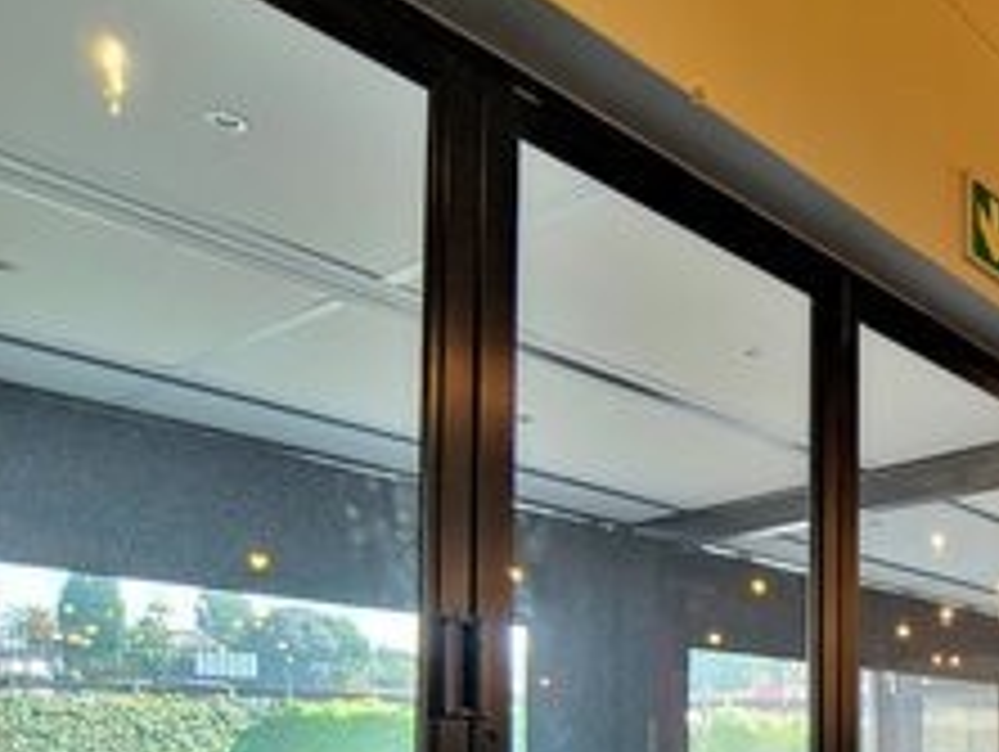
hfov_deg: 40.5
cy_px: 759
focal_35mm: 36
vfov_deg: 35.7
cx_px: 1120
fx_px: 1040
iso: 200
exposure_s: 1/25
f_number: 1.9
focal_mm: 2.18
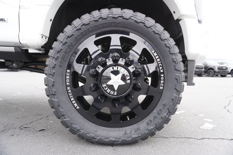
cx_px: 116
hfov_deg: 73.7
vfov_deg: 53.2
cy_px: 78
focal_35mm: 24
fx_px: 155
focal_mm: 16
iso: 320
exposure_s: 1/60
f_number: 4
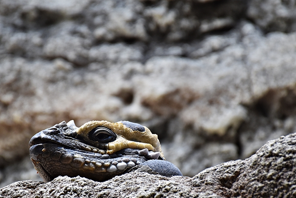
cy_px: 131
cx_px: 128
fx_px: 2442
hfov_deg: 6.9
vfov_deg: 4.6
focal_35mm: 297
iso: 720
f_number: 5.6
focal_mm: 140
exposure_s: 1/250
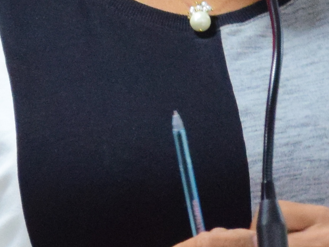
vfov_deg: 1.4
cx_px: -45
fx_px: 9781
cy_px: -77
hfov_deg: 1.9
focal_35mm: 1029
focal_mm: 110
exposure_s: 1/60
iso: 1600
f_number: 6.3
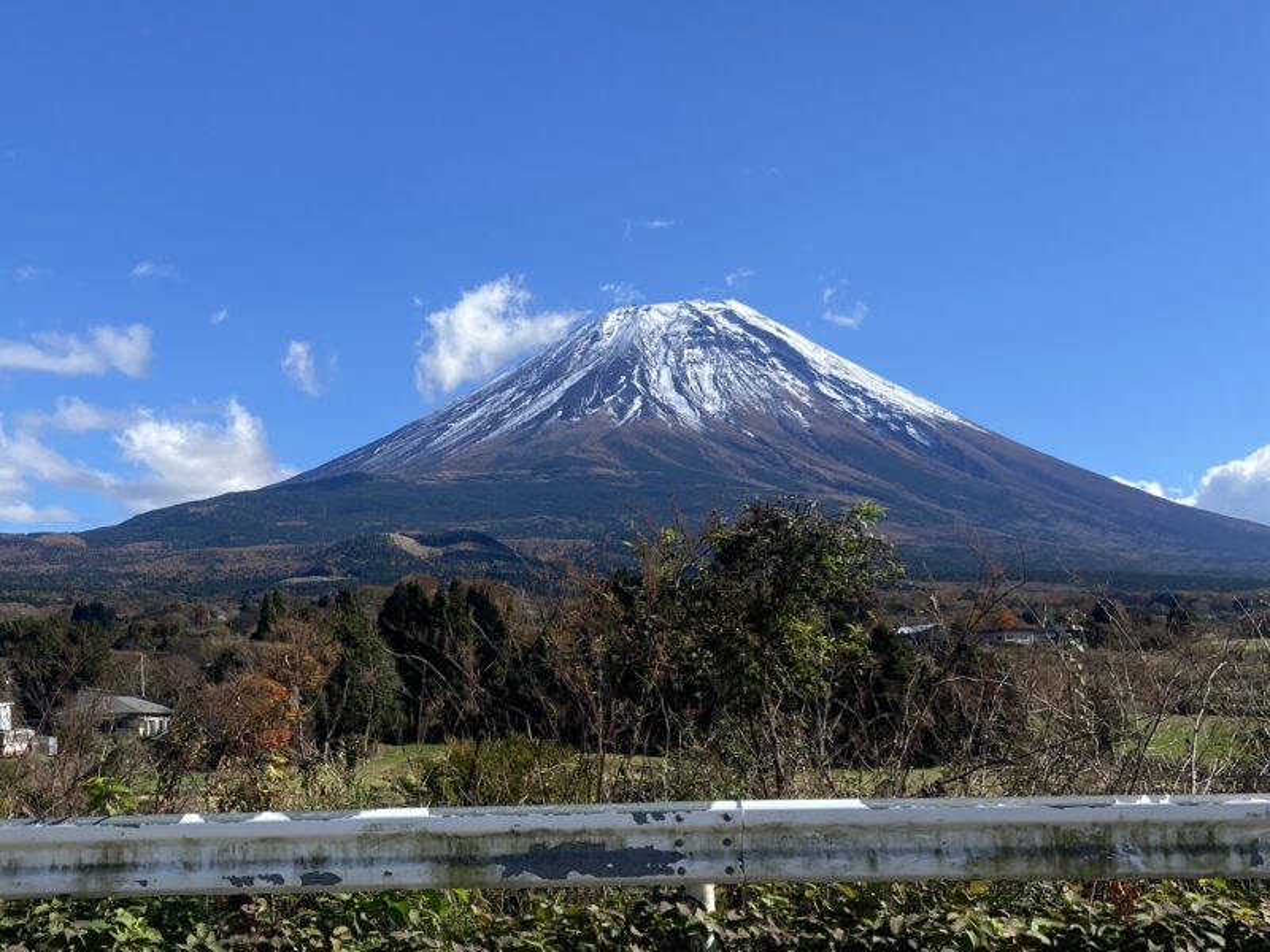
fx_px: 954
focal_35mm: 26
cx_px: 635
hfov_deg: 67.3
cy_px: 476
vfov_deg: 53.1
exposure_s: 1/2358
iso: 32
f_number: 1.8
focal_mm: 4.25
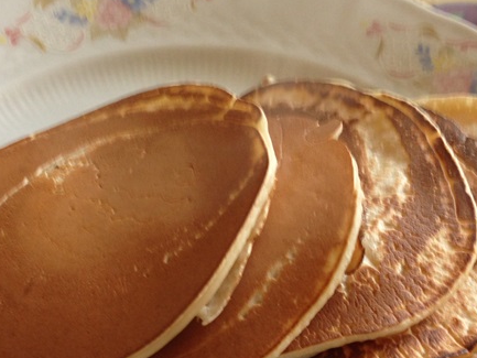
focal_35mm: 61
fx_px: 841
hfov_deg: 31.7
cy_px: 300
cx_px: 218
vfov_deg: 23.6
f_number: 2.4
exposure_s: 1/20
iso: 80
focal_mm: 4.12
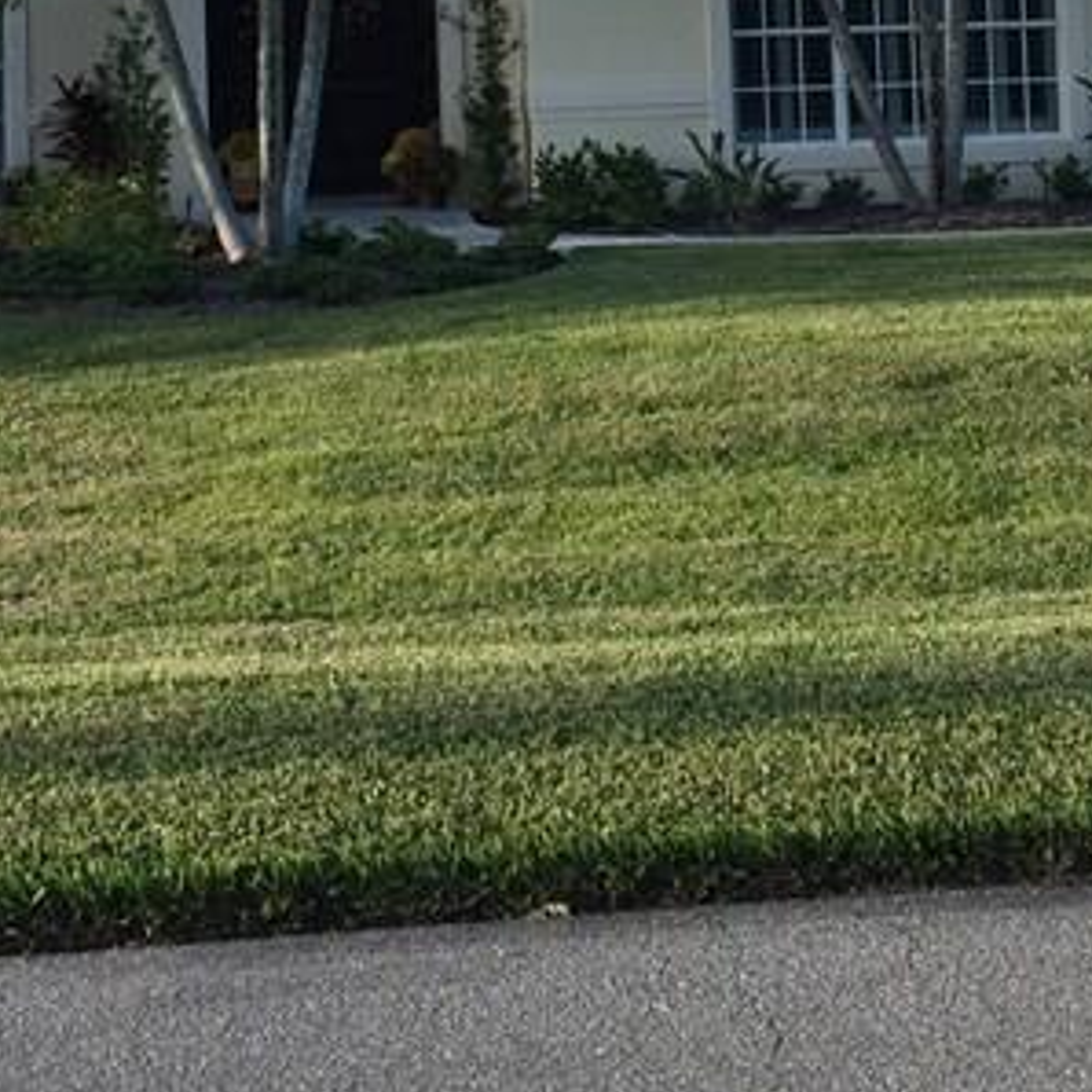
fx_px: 3141
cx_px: 733
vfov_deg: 19.1
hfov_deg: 19.7
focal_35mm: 88
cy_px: -48
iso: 32
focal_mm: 4.15
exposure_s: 1/628
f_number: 2.2
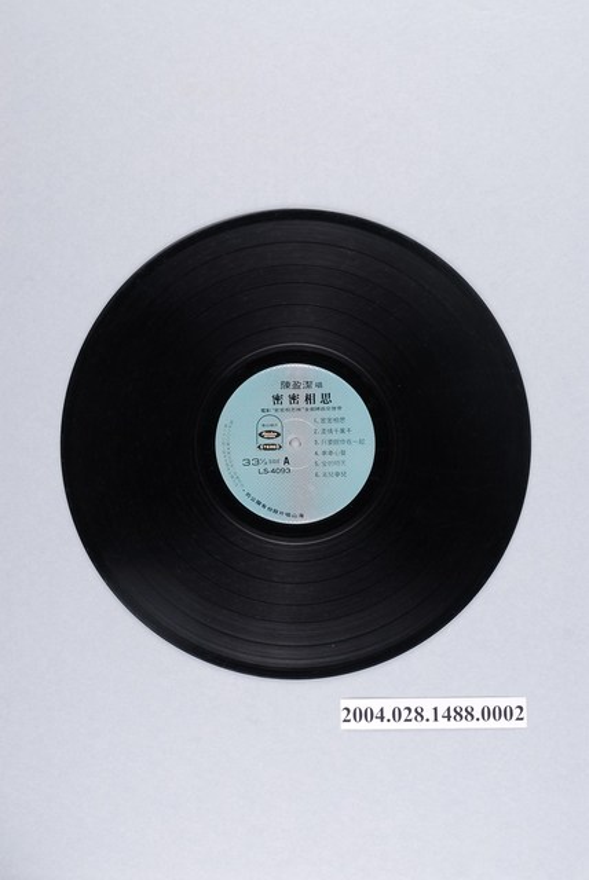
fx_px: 1469
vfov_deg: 33.4
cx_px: 294
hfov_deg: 22.7
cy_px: 440
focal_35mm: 60
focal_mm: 40
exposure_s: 1/125
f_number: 10
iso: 160
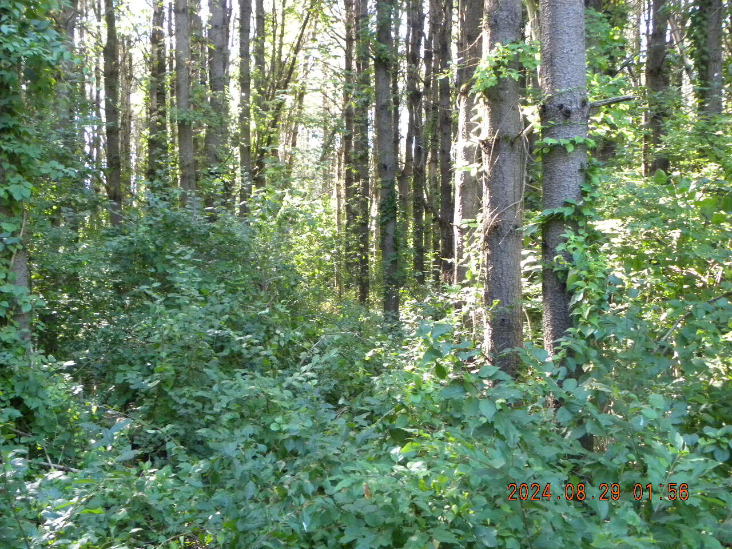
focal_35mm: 37
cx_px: 366
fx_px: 782
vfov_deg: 38.7
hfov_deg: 50.1
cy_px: 274
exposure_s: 1/56.7
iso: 400
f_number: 3.2
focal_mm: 6.6
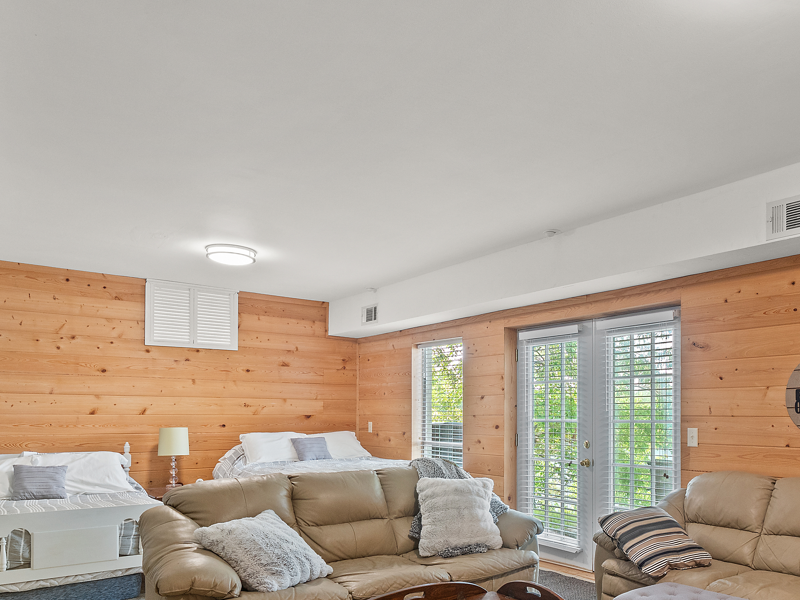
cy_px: 432
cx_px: 531
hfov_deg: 65.6
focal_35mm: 26
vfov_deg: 51.3
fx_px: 601
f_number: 5.6
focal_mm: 8
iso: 400
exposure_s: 1/5
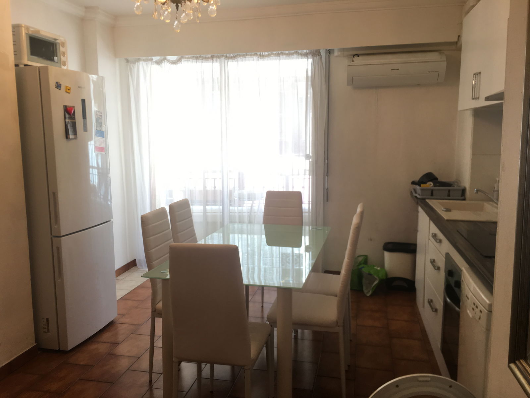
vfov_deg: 48.2
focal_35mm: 29
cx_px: 265
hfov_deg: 61.7
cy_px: 199
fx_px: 444
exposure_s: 1/33
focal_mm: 4.15
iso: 32
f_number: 2.2
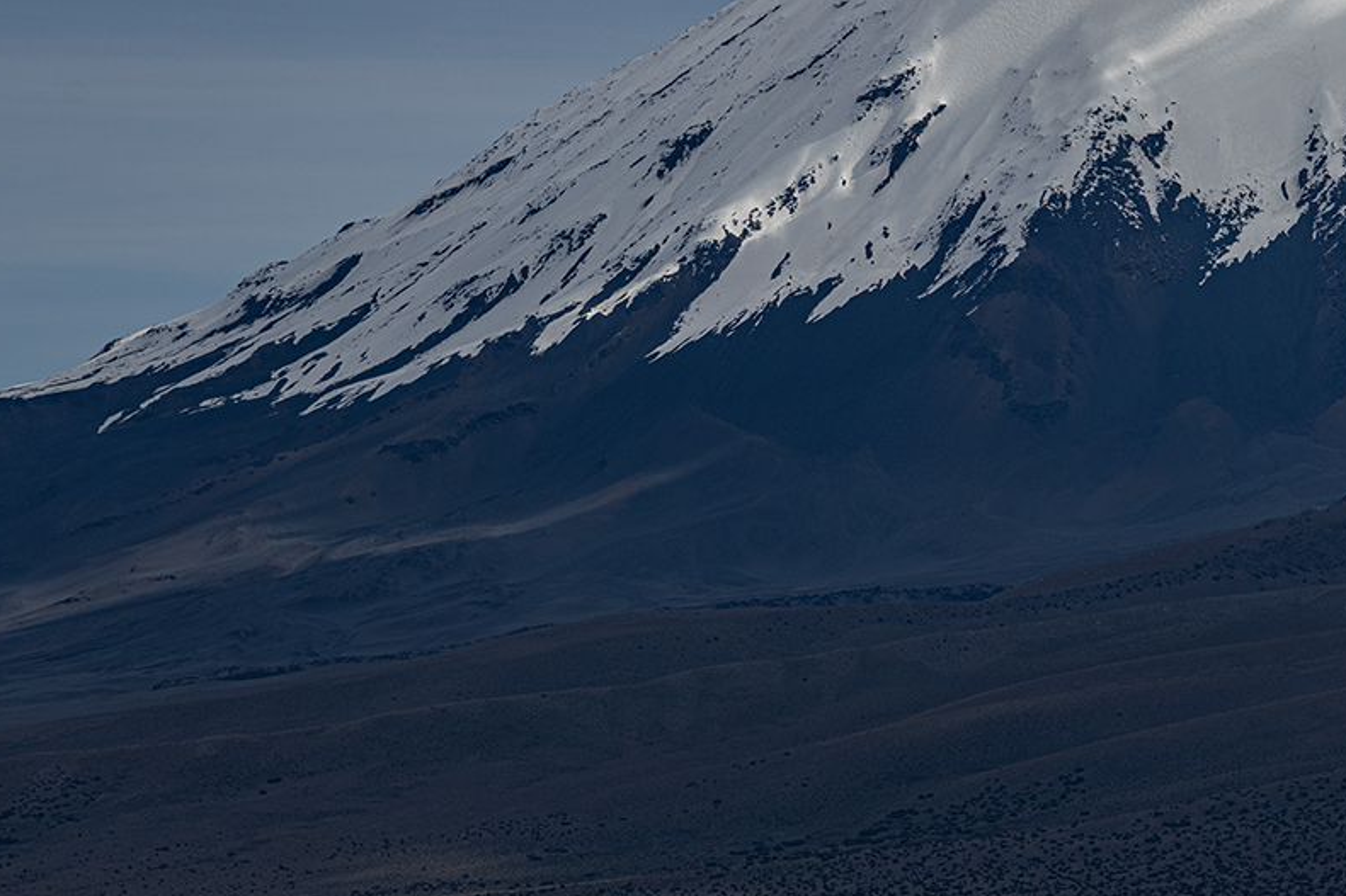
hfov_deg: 7.0
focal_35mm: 294
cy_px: 359
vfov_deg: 4.7
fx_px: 10989
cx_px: 985
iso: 100
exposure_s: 1/250
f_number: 8
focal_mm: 155
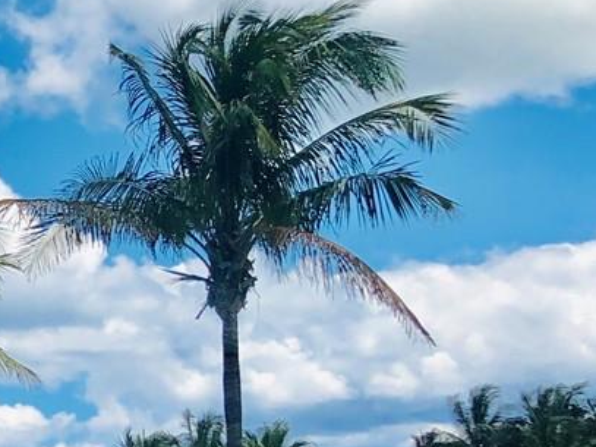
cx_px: -521
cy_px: 535
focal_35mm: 110
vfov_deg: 13.1
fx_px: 1893
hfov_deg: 15.2
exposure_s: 1/3003
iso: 20
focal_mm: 4
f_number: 1.8
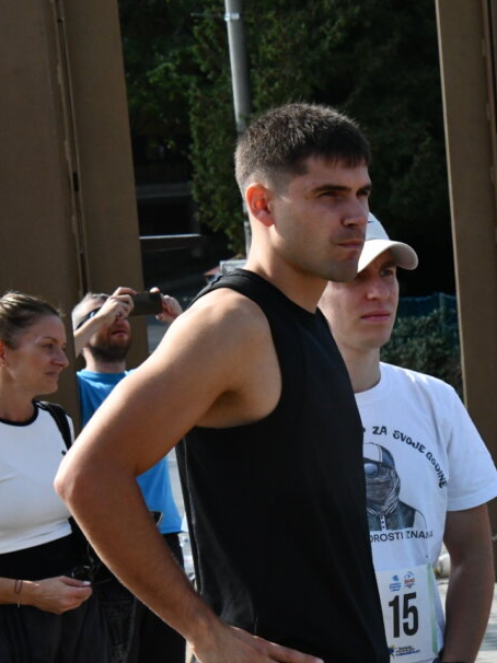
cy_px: 344
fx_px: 3487
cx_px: 478
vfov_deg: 10.9
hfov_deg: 8.1
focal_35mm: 182
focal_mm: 75
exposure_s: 1/2500
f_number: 13
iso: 3200
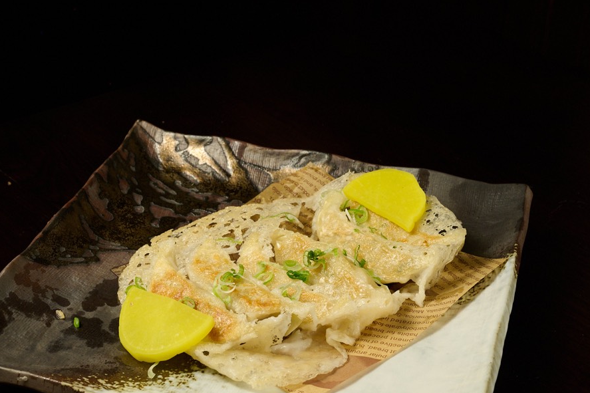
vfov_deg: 19.7
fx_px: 1131
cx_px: 248
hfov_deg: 29.2
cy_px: 248
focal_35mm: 69
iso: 1250
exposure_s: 1/40
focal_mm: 51
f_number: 13
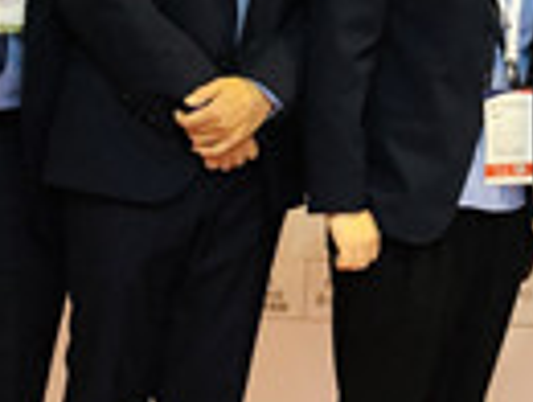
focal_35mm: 129
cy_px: -164
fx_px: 1990
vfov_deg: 11.2
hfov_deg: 14.5
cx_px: 726
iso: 40
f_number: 1.8
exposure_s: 1/17
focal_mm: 4
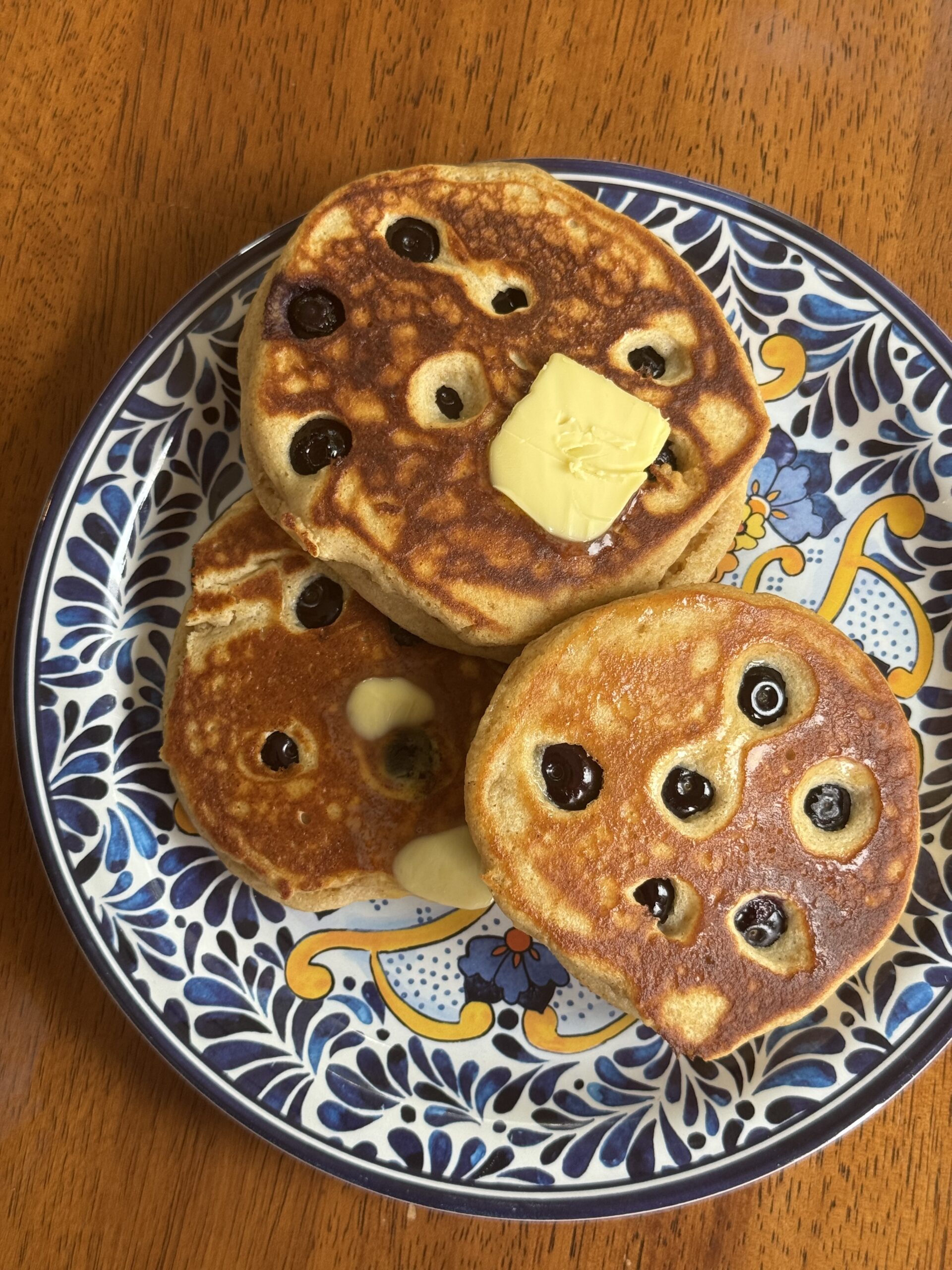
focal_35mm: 48
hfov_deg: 30.3
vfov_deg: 39.7
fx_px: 1760
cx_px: 476
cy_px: 635
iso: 80
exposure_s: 1/120
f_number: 1.78
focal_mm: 6.76
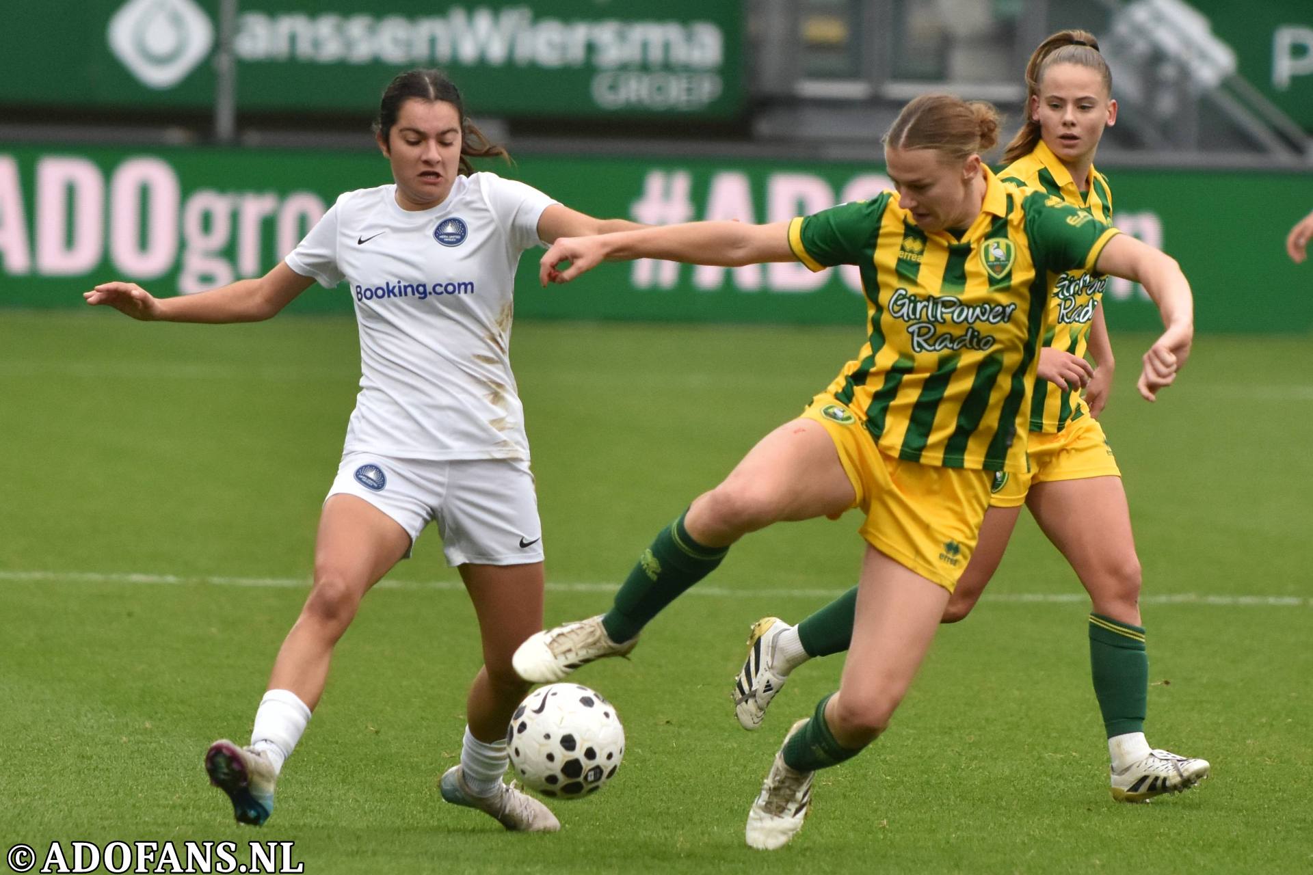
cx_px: 656
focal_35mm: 285
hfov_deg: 7.2
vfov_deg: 4.8
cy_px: 438
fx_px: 10394
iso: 800
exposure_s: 1/1250
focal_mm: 190
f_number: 2.8
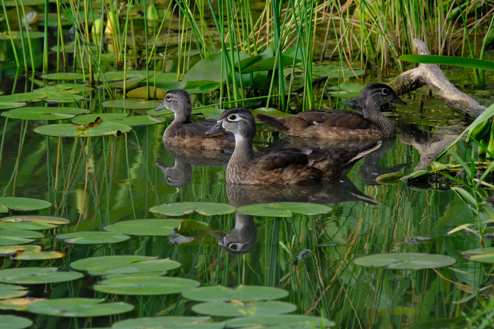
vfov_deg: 2.3
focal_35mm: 601
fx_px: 8246
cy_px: 165
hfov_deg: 3.4
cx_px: 247
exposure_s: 1/125
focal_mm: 400
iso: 400
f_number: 10
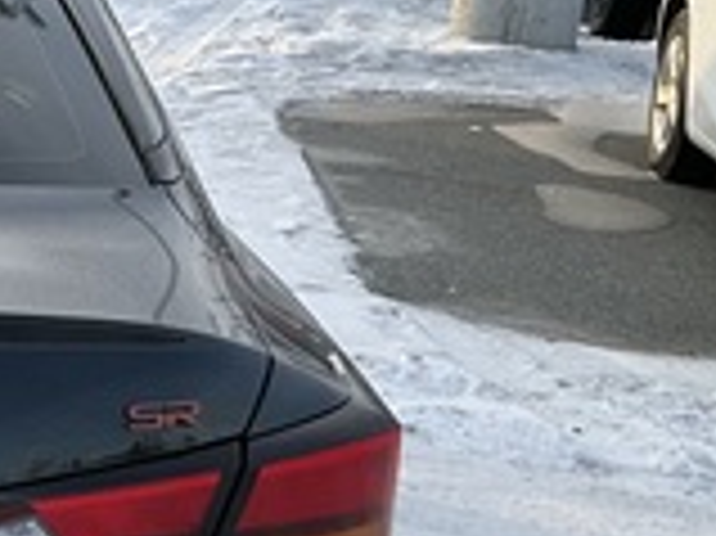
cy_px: 486
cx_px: -437
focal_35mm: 117
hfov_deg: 15.2
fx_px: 2418
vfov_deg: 12.5
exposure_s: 1/234
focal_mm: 3
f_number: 1.8
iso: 20
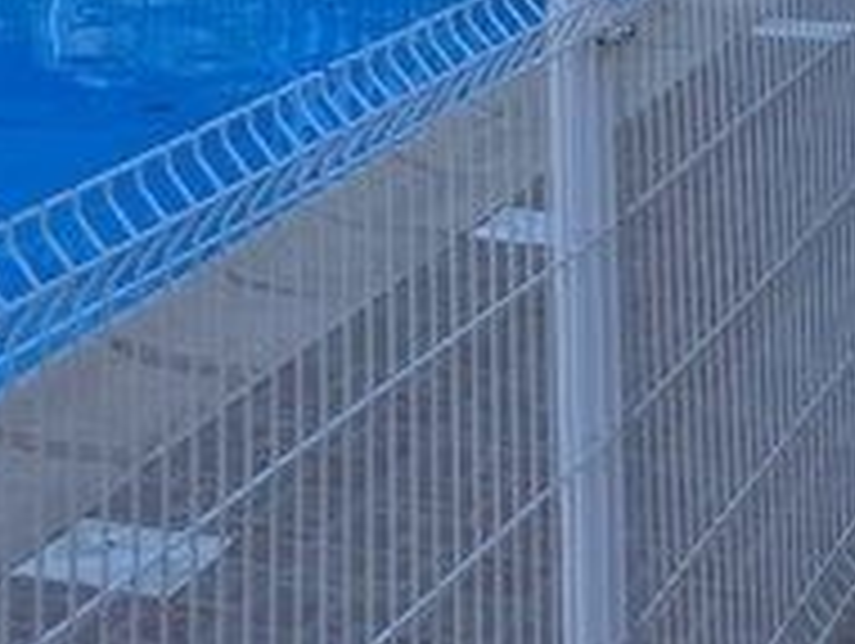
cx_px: 40
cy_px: -1036
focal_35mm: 140
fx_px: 3462
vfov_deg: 9.2
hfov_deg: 13.9
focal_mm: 5.1
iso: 50
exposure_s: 1/1018
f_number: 1.6
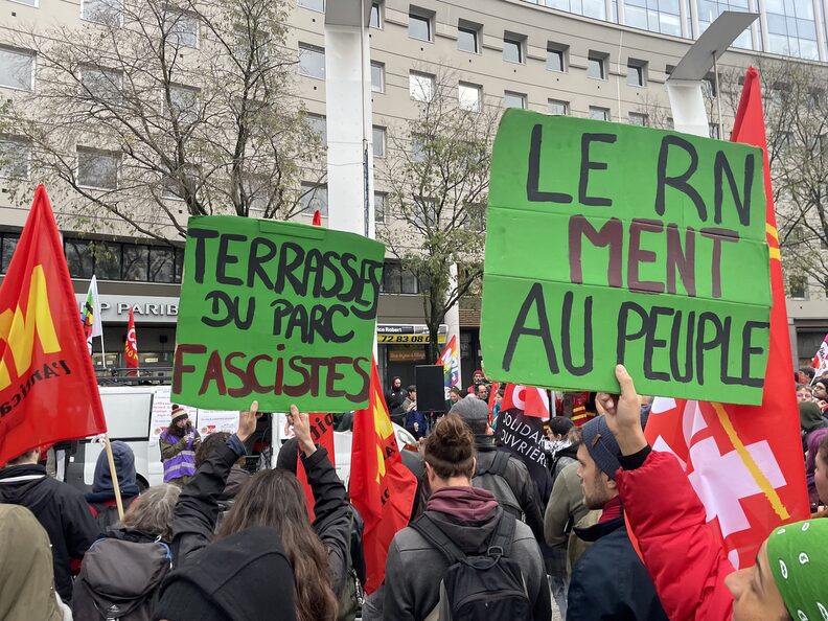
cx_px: 414
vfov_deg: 53.1
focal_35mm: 26
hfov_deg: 67.3
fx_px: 622
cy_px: 310
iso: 125
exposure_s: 1/108
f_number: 1.6
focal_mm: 4.2
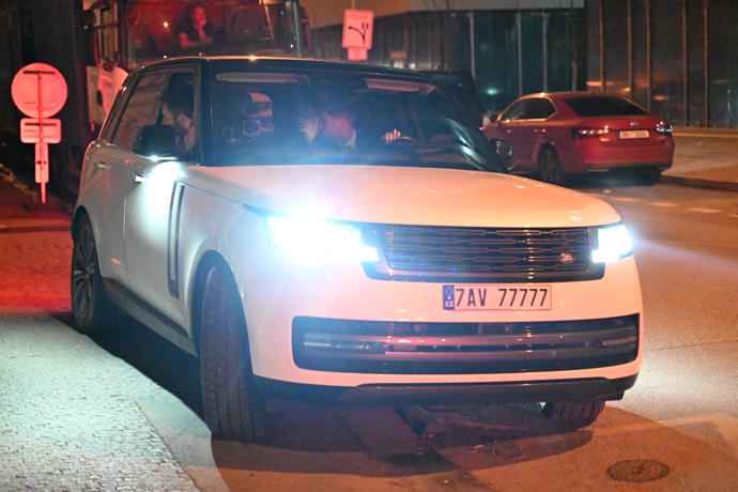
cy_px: 246
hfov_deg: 28.8
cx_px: 369
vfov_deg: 19.5
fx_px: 1435
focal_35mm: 70
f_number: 2.8
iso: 25600
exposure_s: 1/125
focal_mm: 70
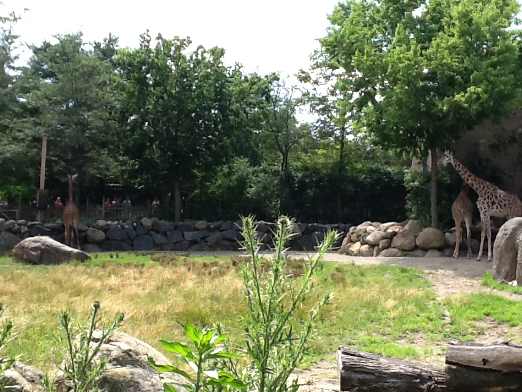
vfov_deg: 39.7
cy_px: 206
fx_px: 543
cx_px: 274
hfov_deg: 51.3
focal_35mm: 36
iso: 64
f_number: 2.4
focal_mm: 2.03
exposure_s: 1/535
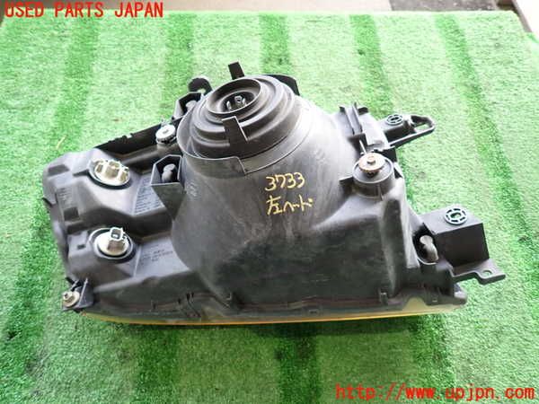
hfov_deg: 69.4
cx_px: 270
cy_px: 202
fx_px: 389
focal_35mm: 25
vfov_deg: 54.9
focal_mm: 4.5
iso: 200
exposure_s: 1/50
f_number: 2
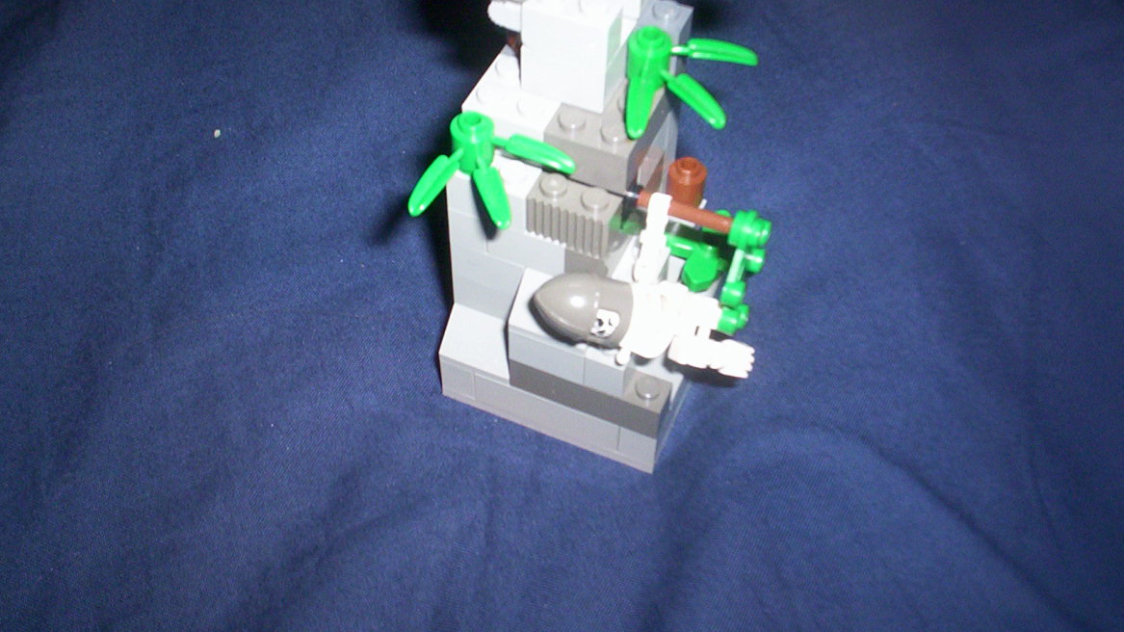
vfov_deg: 28.3
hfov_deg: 48.4
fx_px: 1252
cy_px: 250
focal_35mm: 42
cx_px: 555
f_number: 4.5
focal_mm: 4.99
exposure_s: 1/60
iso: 140
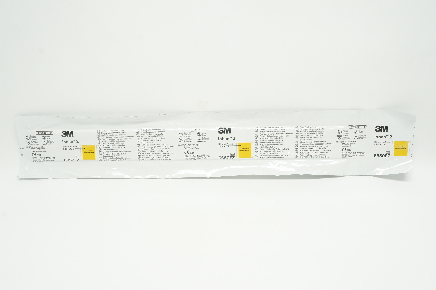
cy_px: 145
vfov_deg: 43.5
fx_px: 363
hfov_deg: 62.0
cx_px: 218
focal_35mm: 30
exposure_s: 1/15
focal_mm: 20
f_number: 11
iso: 400
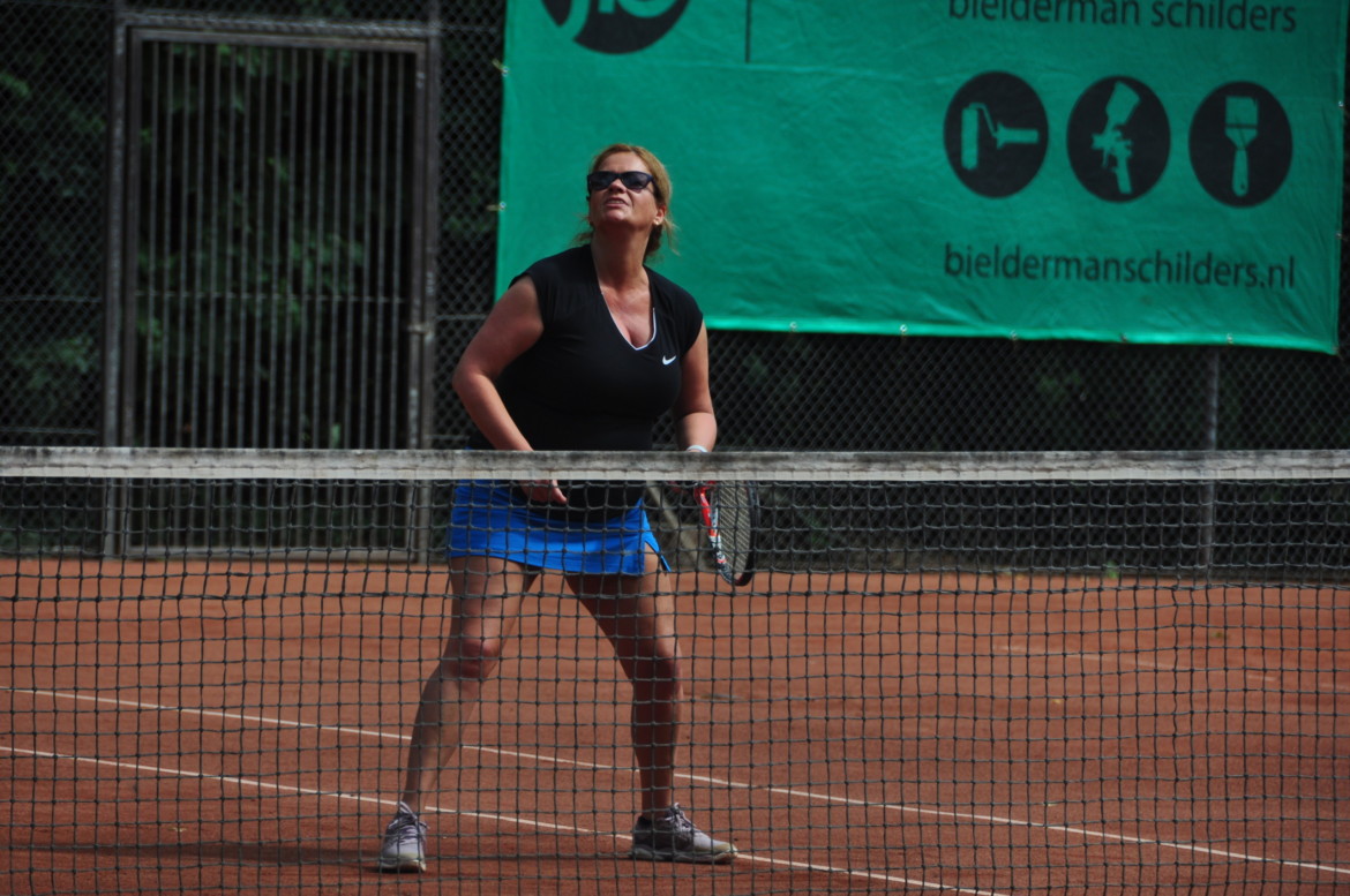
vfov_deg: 4.6
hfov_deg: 6.9
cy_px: 448
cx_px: 675
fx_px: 11236
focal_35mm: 300
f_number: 5.6
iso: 200
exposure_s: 1/1000
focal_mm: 200
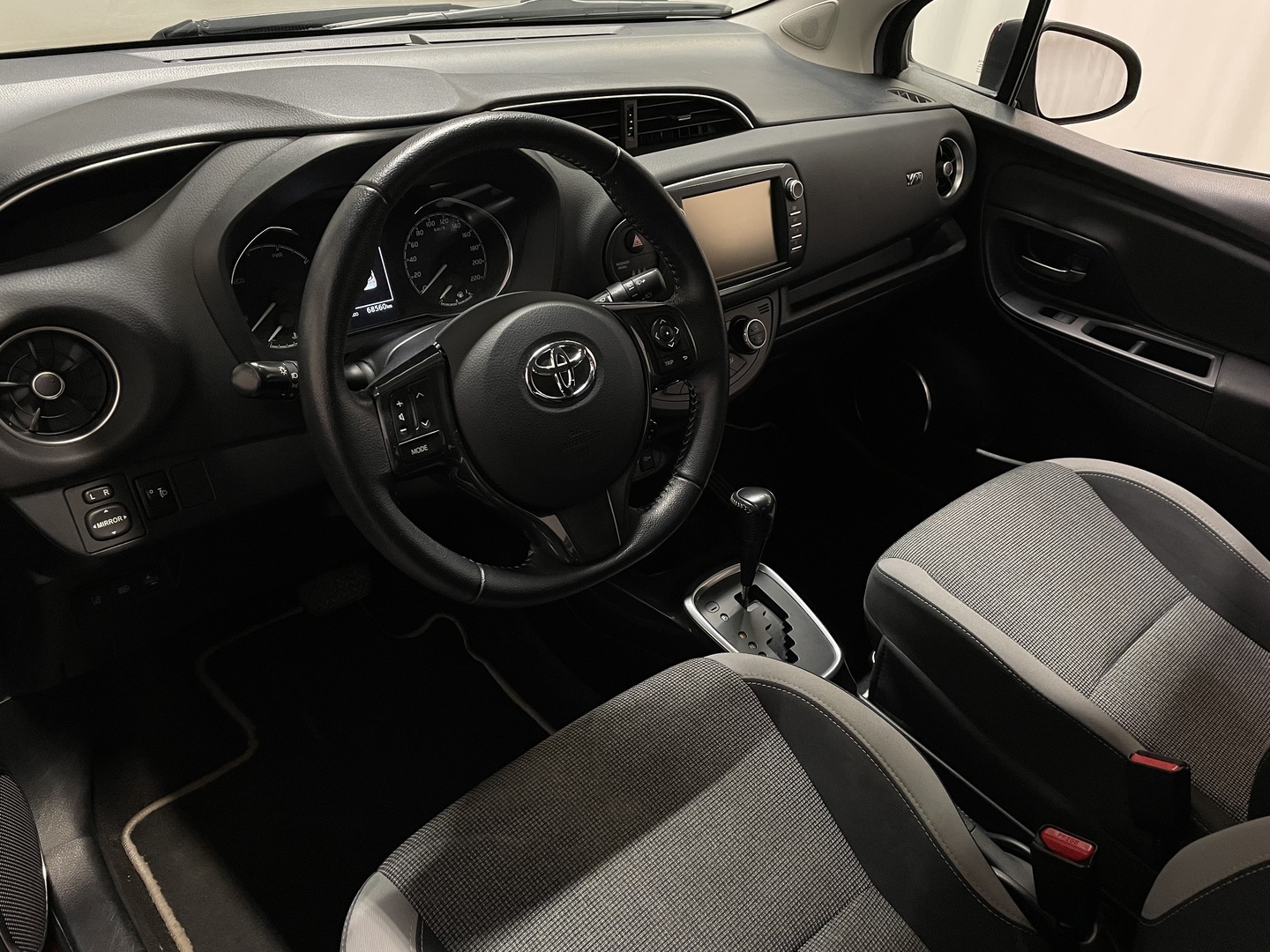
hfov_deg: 67.3
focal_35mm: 26
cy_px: 476
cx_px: 635
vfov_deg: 53.1
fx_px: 954
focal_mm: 4.2
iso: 200
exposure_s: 1/50
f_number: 1.6
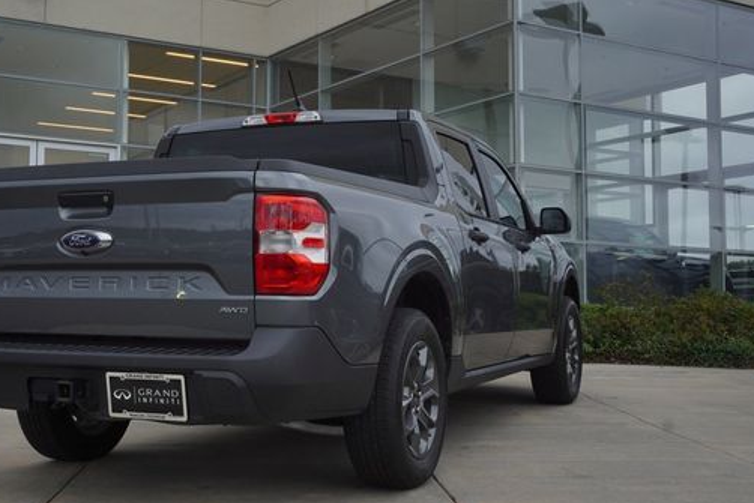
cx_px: 293
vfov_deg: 26.2
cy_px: 244
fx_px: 1082
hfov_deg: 38.2
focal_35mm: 52
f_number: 13
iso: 160
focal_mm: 27
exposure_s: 1/60
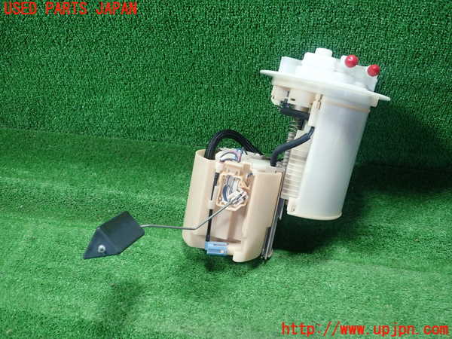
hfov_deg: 60.0
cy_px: 170
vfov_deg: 46.8
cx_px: 226
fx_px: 392
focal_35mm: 30
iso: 400
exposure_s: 1/125
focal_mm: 5.5
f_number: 2.3
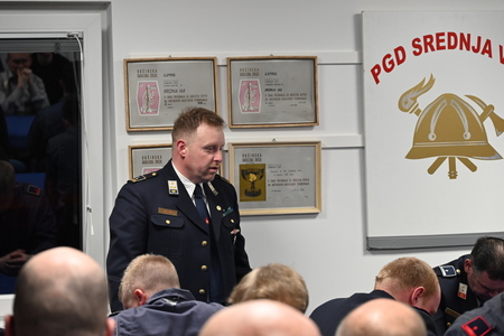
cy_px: 168
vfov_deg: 12.5
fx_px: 1540
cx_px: 252
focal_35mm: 110
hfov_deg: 18.6
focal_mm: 110
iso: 2800
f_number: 6.3
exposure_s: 1/125
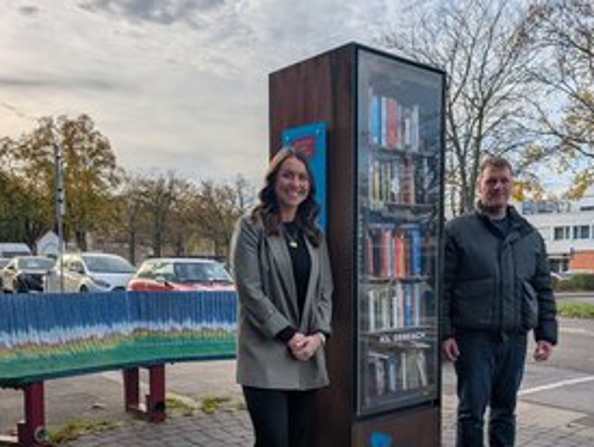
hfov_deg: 52.4
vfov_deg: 39.9
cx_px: 345
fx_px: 601
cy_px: 322
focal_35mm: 35
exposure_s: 1/8333
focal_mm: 6.9
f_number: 1.68
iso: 21
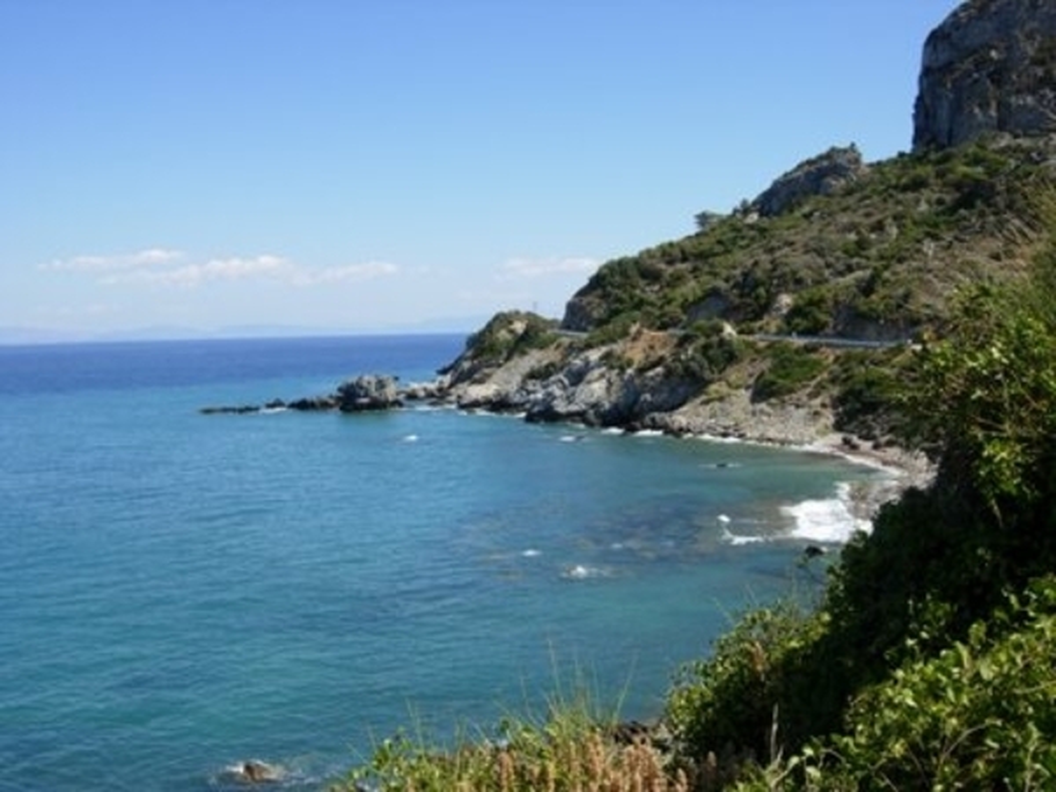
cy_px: 396
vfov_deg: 35.1
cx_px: 528
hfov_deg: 45.8
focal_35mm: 41
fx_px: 1251
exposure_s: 1/332
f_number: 5.7
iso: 50
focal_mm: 8.5
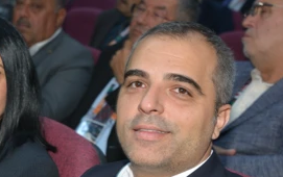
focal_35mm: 119
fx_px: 919
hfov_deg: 17.4
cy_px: 136
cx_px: 75
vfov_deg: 11.0
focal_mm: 72
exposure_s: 1/60
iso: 1000
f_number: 7.1
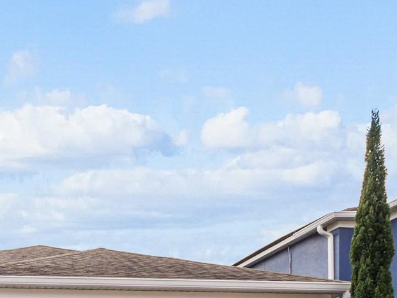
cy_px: 320
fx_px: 413
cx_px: 1
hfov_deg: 44.0
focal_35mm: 36
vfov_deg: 34.7
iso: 200
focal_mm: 7
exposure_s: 1/400
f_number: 8
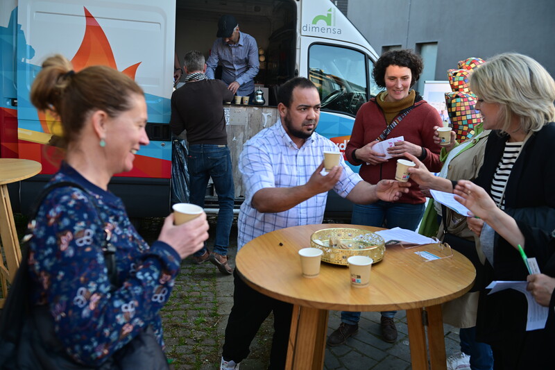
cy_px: 185
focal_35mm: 34
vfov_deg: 38.9
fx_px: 524
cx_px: 278
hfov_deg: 55.8
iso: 100
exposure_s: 1/60
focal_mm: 34
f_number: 4
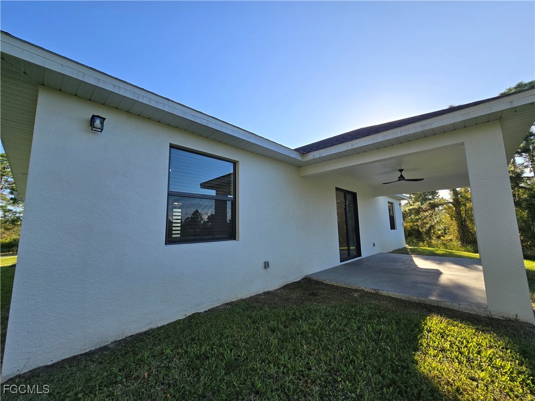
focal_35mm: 13
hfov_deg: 106.2
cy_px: 200
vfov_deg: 89.9
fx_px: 201
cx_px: 268
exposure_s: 1/1129
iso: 50
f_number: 2.2
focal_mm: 2.2
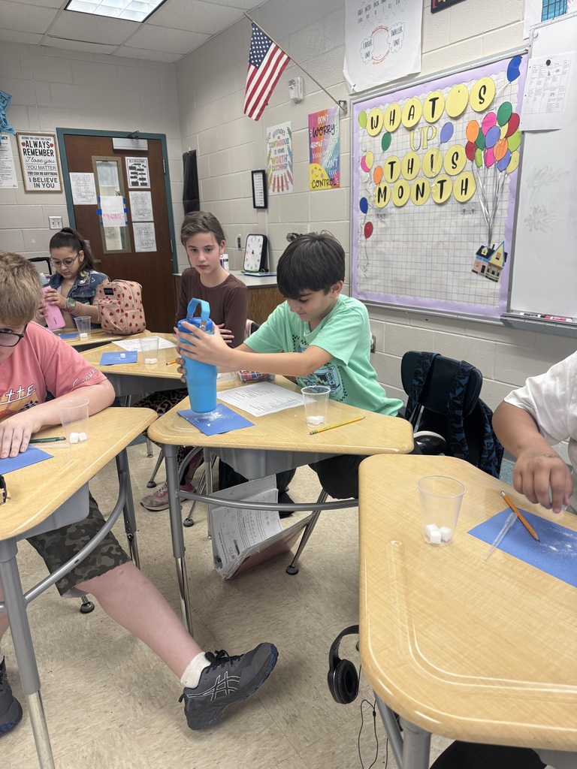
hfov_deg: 56.8
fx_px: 533
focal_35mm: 24
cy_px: 384
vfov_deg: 71.6
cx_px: 288
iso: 160
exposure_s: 1/120
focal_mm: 6.76
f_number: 1.78
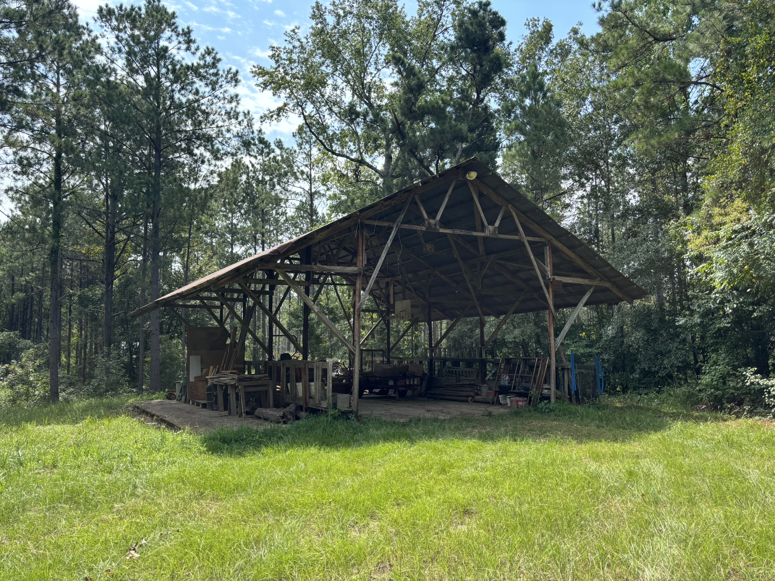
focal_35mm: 26
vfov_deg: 53.1
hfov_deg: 67.3
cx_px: 388
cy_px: 290
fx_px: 582
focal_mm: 5.96
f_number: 1.6
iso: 50
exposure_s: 1/978
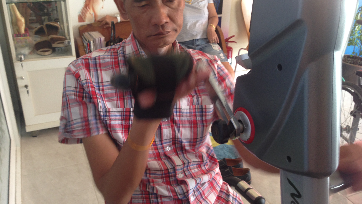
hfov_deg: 55.3
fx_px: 346
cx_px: 181
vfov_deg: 32.8
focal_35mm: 36
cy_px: 105
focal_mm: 4.12
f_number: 2.4
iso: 64
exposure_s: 1/20
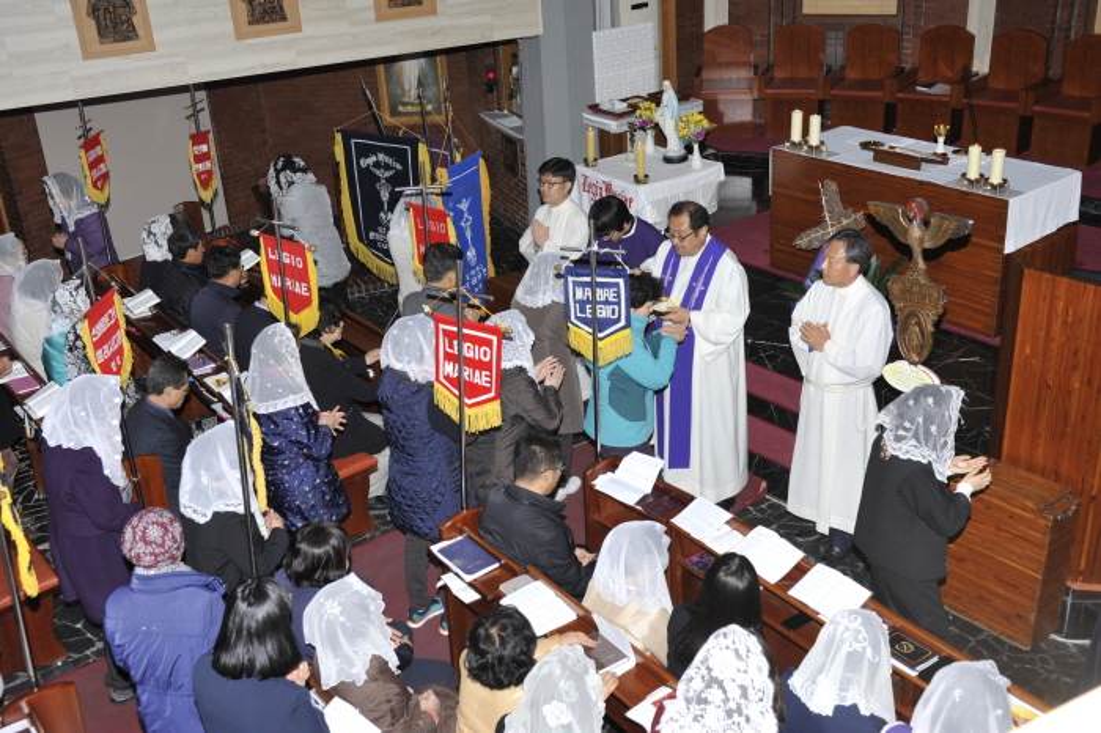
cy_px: 366
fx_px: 1223
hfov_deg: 48.5
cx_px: 550
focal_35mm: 40
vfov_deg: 33.4
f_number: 5.6
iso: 200
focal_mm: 40
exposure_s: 1/60
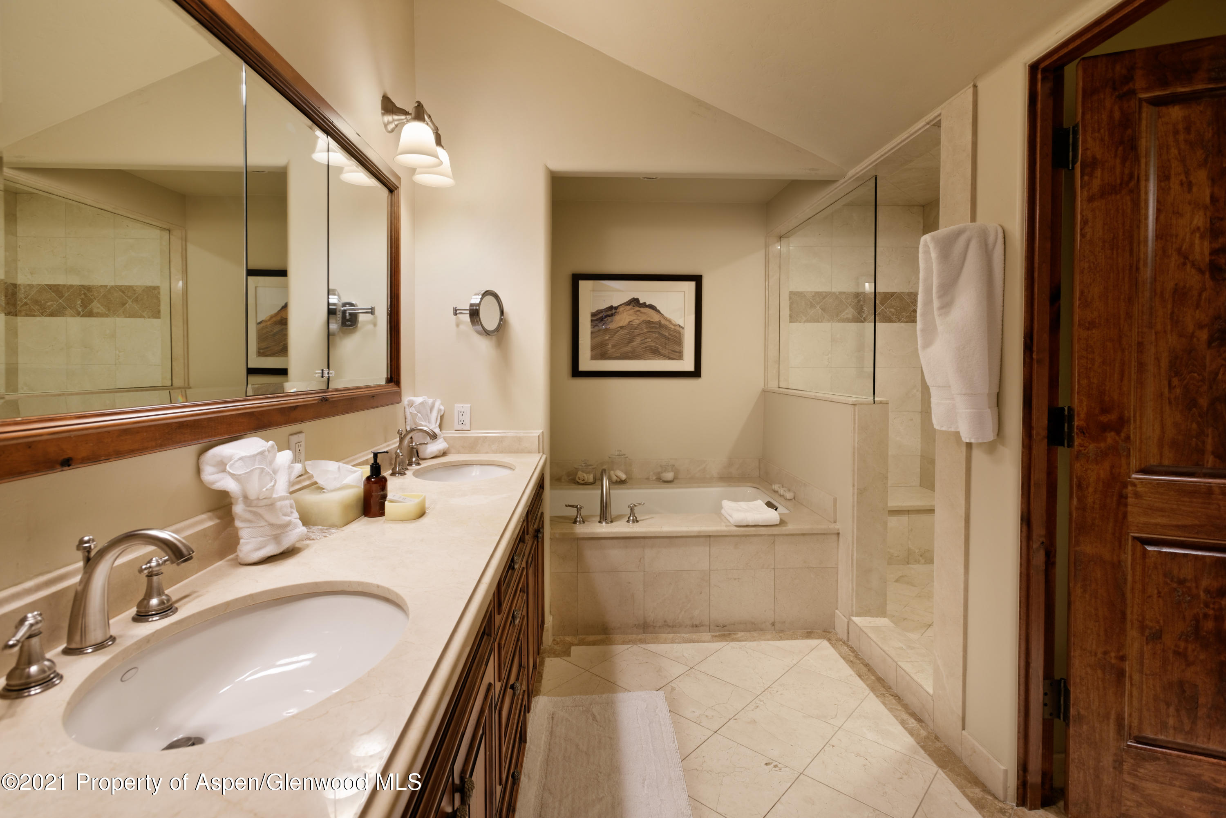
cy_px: 409
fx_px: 579
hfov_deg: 93.3
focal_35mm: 17
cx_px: 613
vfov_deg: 70.5
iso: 125
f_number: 8
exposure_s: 1.6
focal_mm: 17
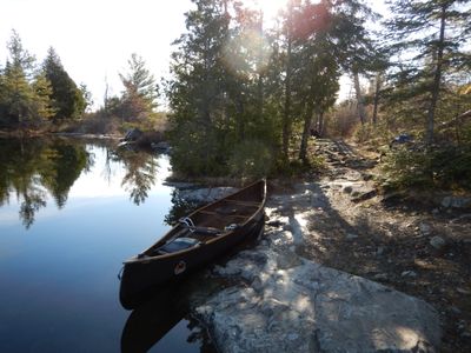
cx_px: 236
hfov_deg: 71.6
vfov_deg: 56.8
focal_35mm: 24
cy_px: 176
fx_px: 327
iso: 125
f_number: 2.8
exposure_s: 1/500
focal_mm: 4.3
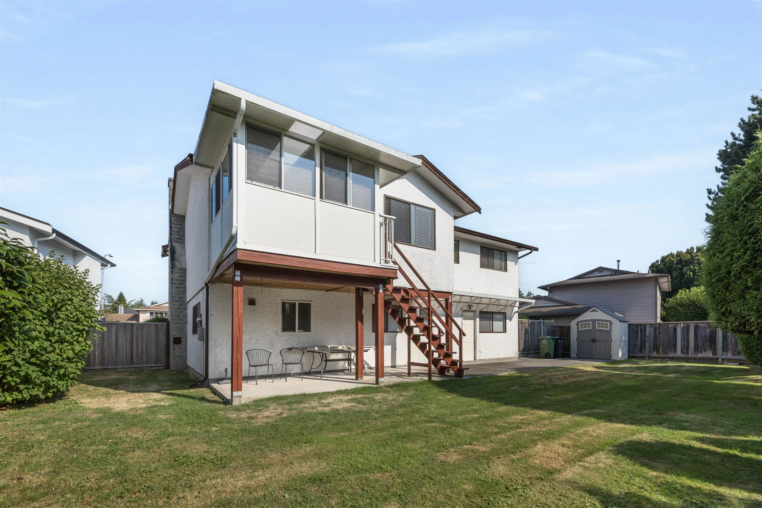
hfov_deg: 104.3
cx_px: 381
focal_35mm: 14
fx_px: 296
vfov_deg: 81.2
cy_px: 254
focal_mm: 14
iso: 100
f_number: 16
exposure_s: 1/100
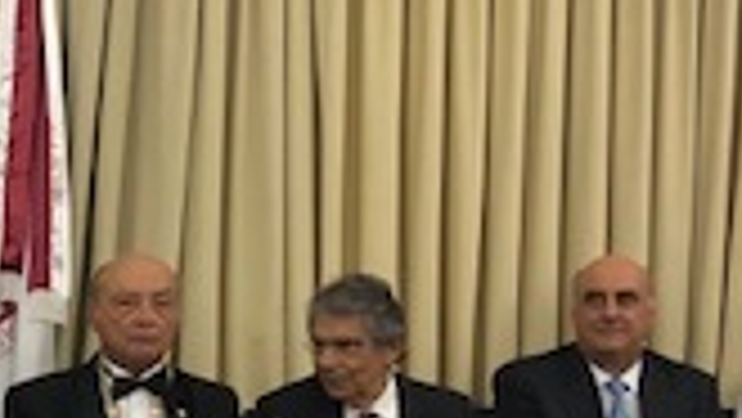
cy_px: 405
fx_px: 2323
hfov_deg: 17.2
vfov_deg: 10.2
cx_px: -189
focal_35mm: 118
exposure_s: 1/15
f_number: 1.8
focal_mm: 3.99
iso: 80
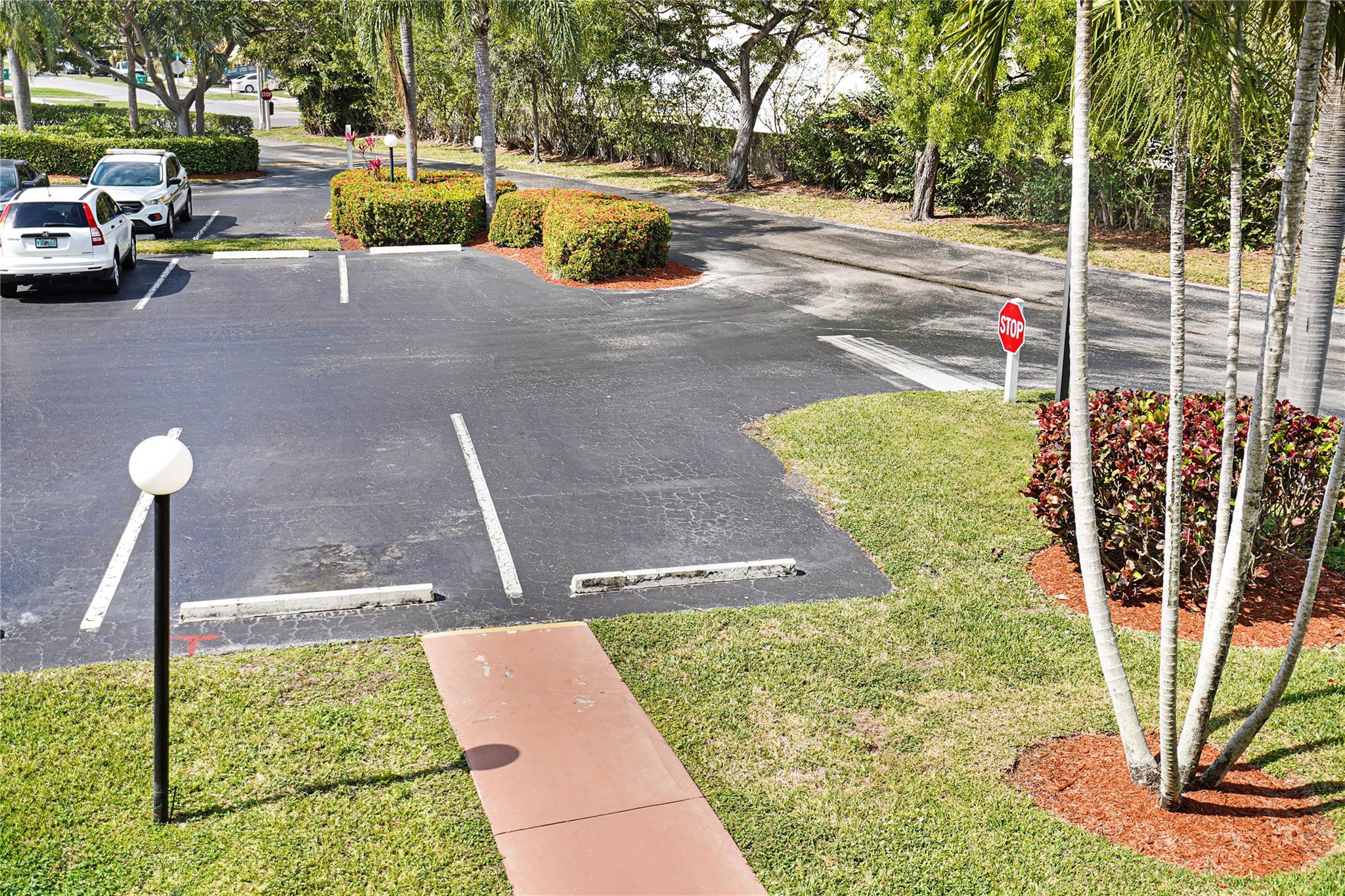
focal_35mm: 35
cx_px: 672
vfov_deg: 37.8
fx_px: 1307
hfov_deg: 54.4
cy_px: 448
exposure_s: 1/200
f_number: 5
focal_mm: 35
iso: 80
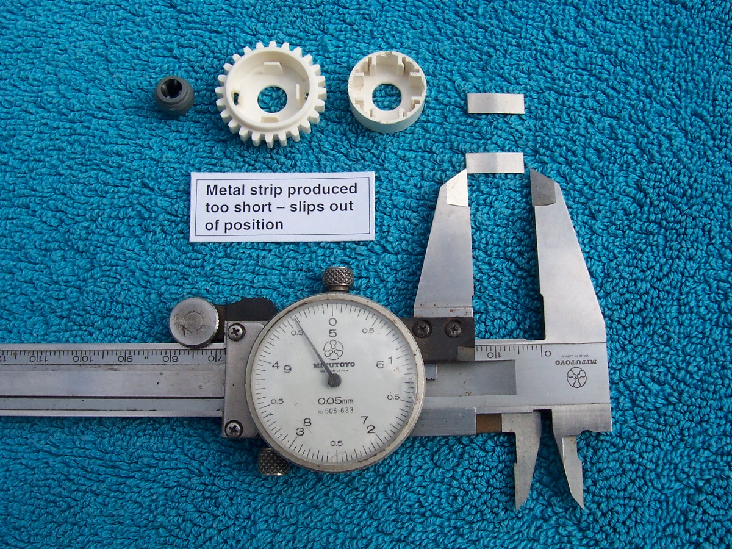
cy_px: 274
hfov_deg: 50.1
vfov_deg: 38.7
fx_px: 782
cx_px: 366
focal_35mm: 37
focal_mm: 5.6
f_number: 5.6
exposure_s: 1/500
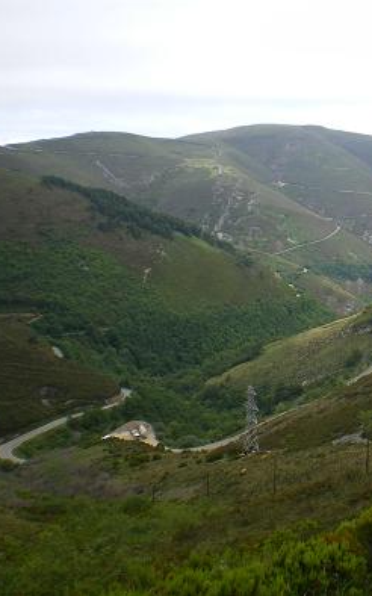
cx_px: 357
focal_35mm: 54
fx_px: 877
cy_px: 298
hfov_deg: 23.1
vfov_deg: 37.5
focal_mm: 6.3
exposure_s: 1/160
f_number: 4.6
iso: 64
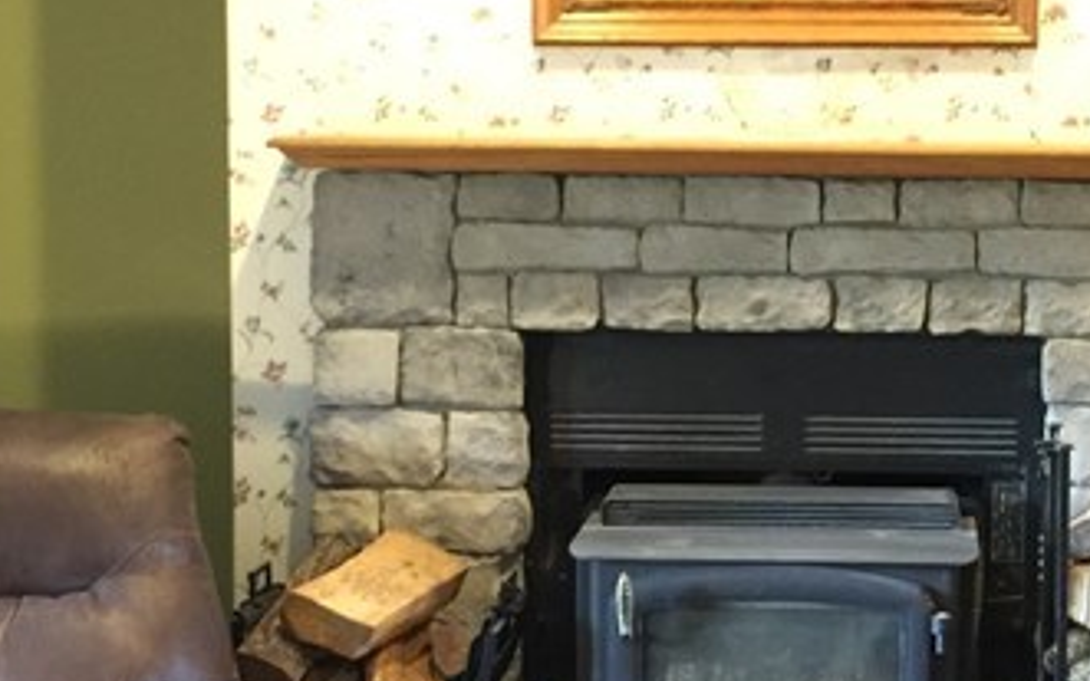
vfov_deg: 13.8
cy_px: 411
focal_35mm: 95
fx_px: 2823
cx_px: 840
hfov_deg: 21.6
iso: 100
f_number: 2.2
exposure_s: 1/4
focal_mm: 4.15
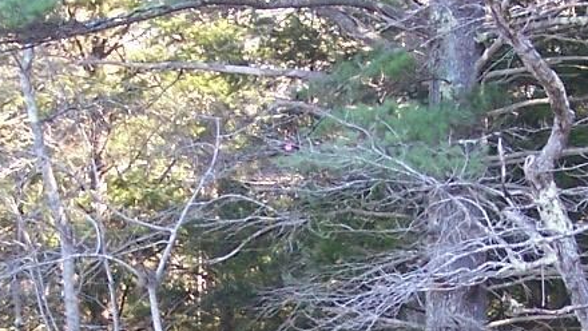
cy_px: 410
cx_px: 310
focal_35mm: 146
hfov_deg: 14.7
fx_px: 2277
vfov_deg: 8.2
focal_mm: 6.3
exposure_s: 1/90
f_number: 2.8
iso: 140
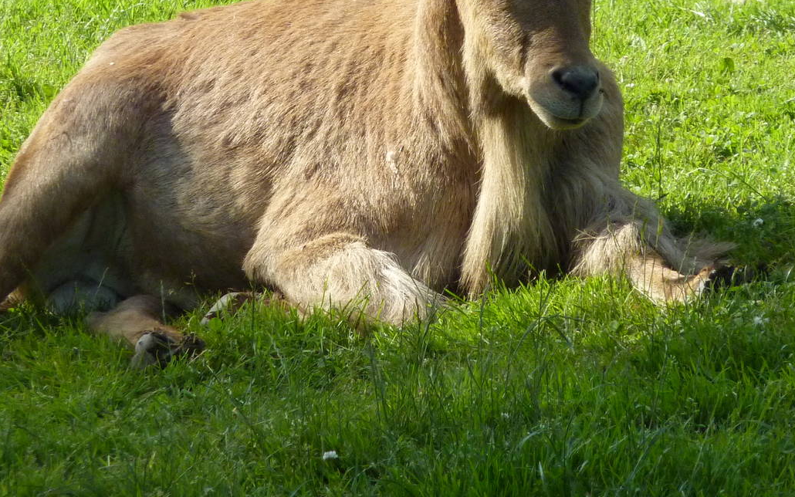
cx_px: 394
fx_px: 10704
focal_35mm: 494
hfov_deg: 4.3
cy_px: 108
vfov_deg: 2.7
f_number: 4.9
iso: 250
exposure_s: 1/500
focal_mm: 49.2
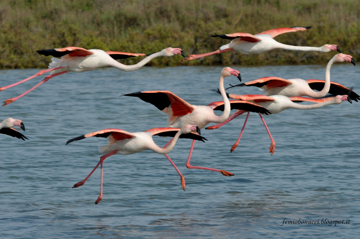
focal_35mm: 900
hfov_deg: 2.3
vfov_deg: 1.5
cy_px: 120
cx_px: 180
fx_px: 8989
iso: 200
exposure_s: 1/400
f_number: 10
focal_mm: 600
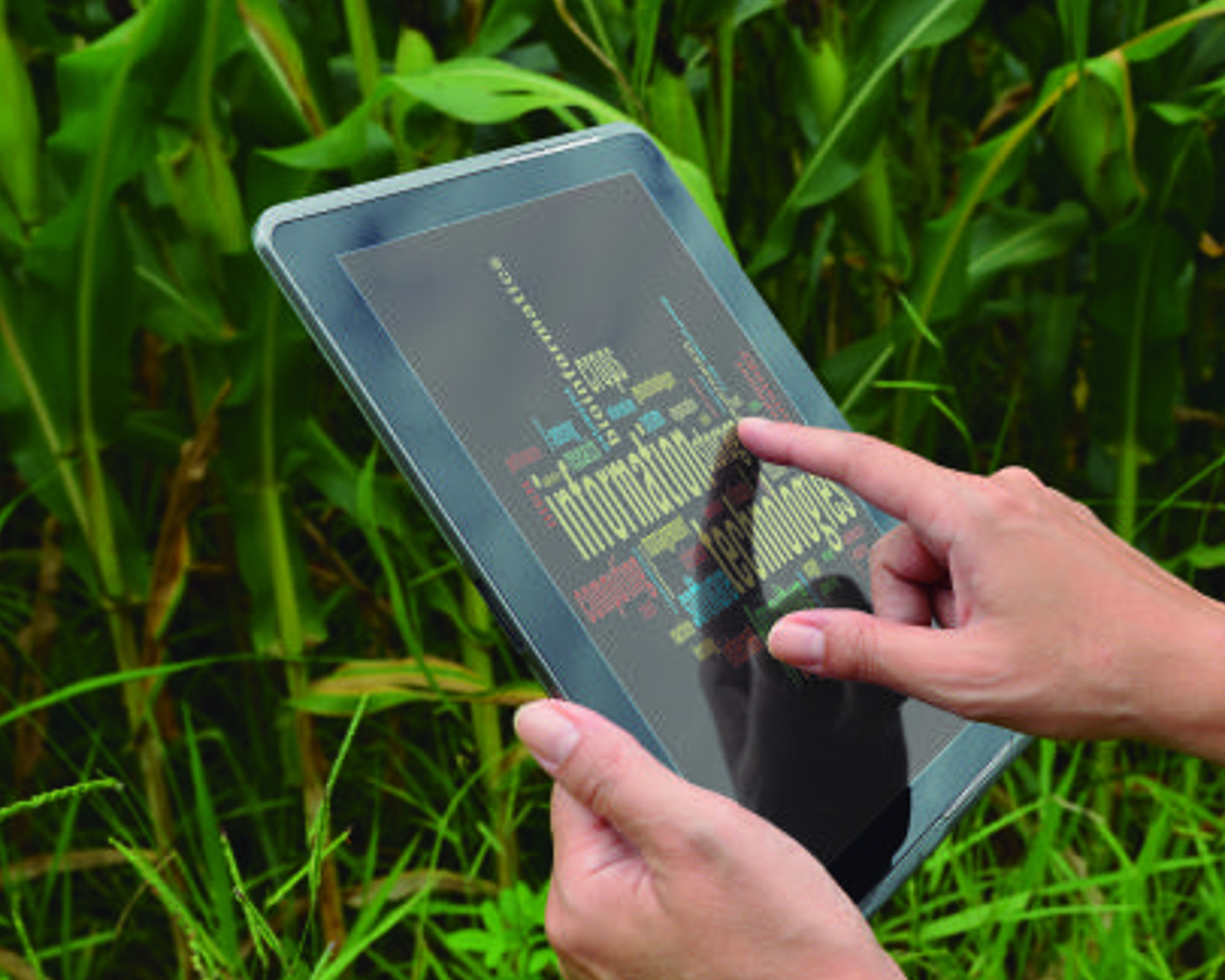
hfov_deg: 42.8
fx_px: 1559
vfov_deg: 34.9
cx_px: 714
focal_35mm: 43
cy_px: 485
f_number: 8
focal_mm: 29
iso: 200
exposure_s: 1/160
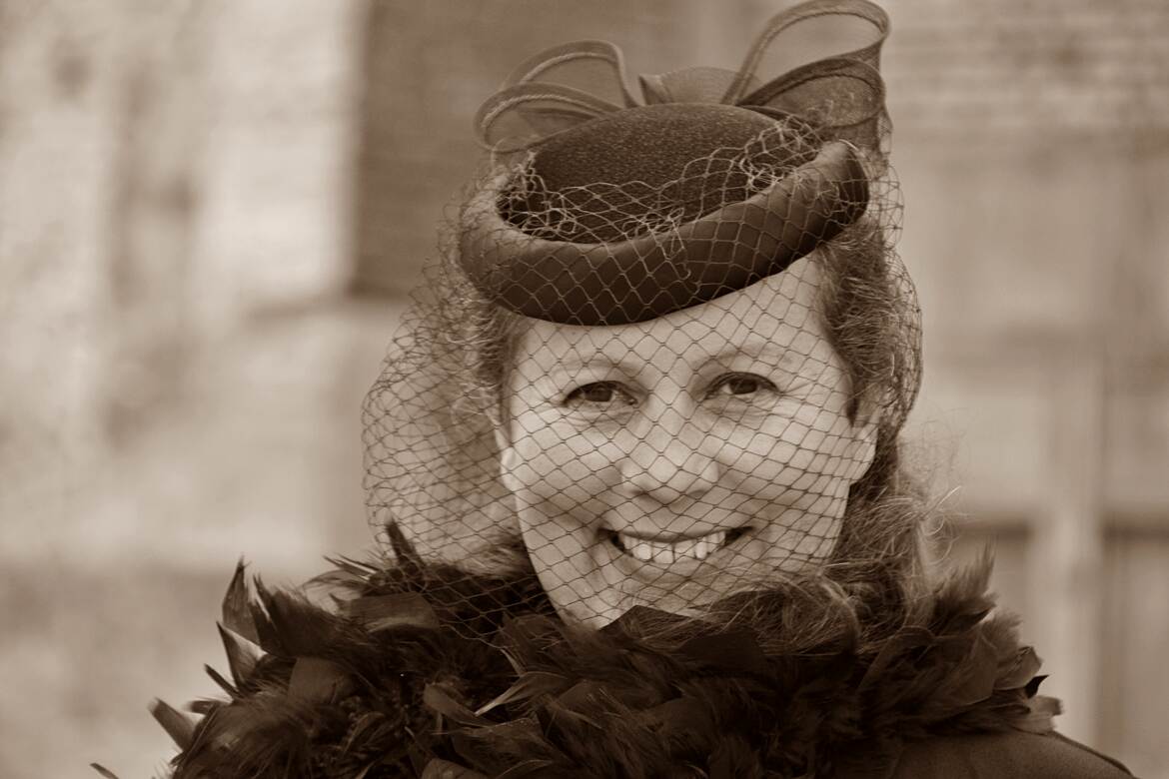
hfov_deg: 9.1
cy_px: 390
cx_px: 584
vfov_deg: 6.1
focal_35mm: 225
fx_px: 7306
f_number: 5.6
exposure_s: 1/500
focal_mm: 150
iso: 400
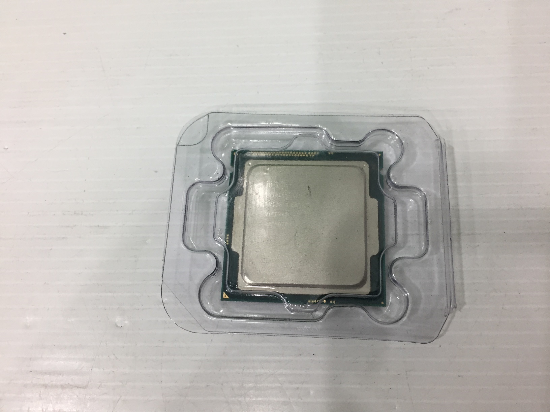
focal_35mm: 29
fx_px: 461
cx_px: 275
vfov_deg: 48.2
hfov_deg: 61.7
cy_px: 206
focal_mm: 4.15
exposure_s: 1/33
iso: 64
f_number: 2.2
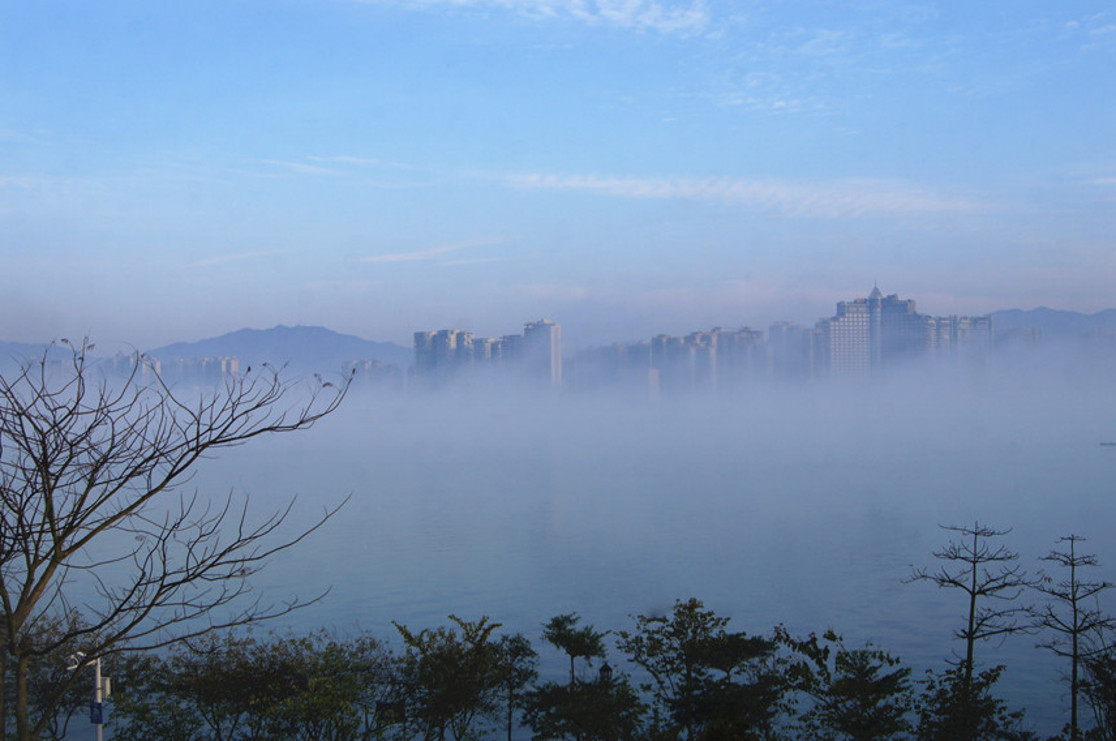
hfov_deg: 47.5
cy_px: 370
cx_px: 553
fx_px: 1269
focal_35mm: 41
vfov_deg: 32.5
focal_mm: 26
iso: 100
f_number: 11
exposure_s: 1/100
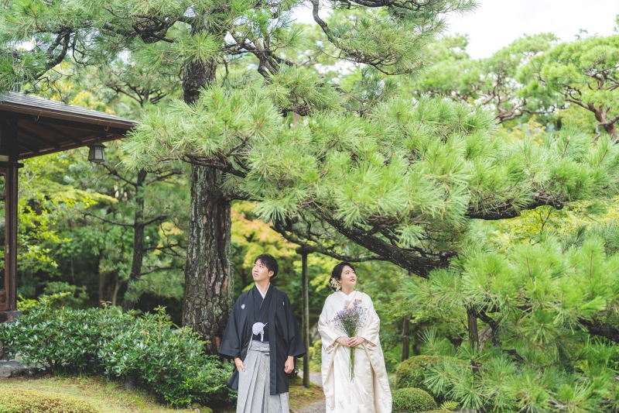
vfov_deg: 27.0
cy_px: 206
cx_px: 310
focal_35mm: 50
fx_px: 859
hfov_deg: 39.6
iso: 125
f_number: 1.2
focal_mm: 50
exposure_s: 1/1250
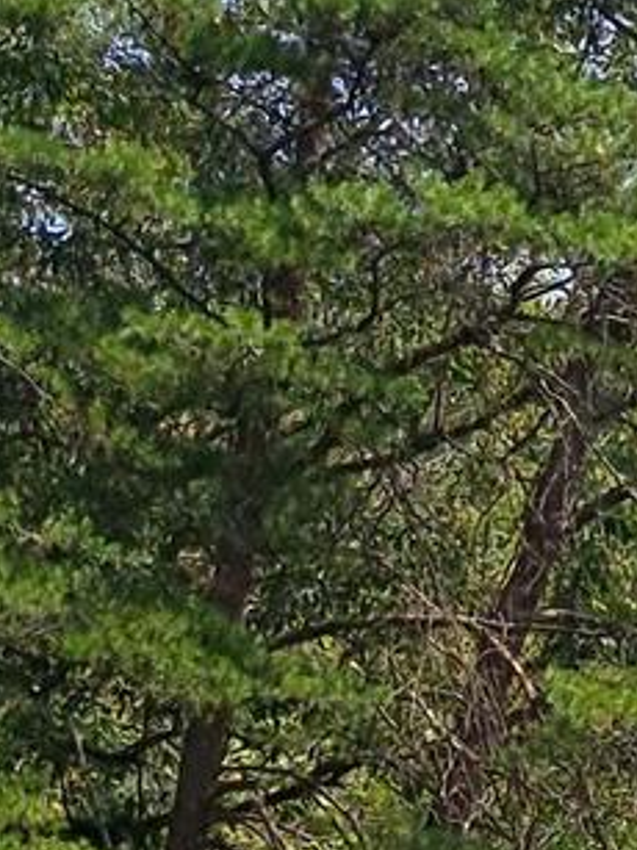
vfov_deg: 14.5
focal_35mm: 125
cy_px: 1365
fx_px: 3069
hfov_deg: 11.0
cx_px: 1174
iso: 32
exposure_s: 1/1337
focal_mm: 4.6
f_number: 2
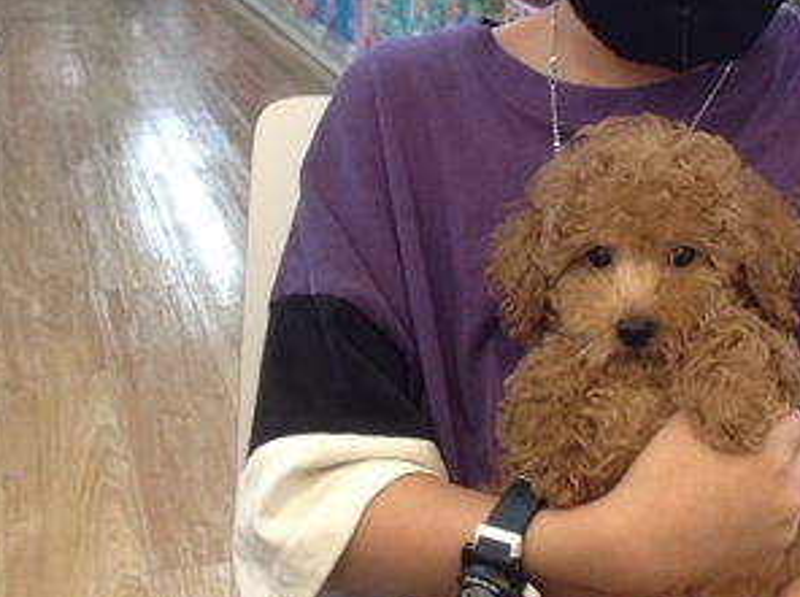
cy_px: 119
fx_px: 1638
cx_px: 535
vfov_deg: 20.4
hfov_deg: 27.3
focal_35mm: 71
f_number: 2.4
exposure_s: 1/24
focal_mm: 4.28
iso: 50
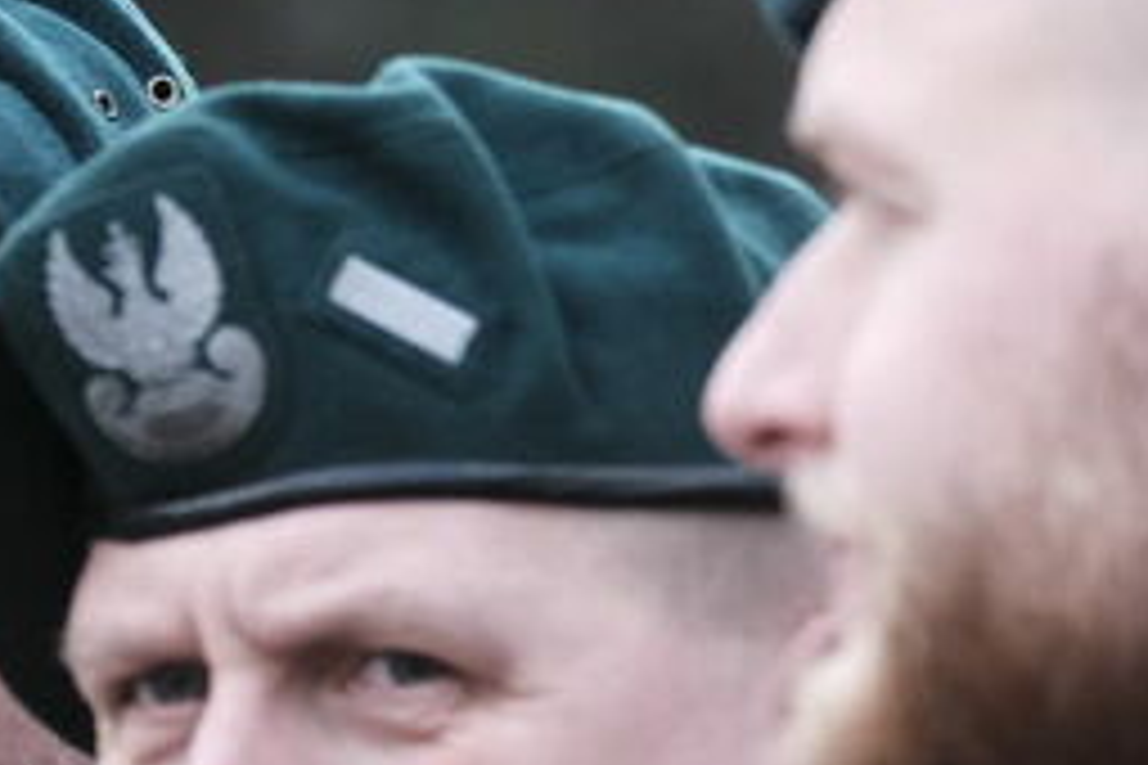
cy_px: 1593
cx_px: -806
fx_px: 34565
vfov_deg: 1.3
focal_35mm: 1084
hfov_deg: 1.9
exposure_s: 1/125
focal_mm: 153.3
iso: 640
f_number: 5
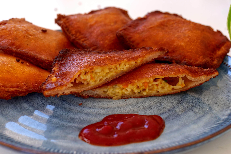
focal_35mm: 60
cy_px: 77
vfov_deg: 22.6
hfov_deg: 33.4
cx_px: 116
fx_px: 385
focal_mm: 60
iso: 2000
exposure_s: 1/60
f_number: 8
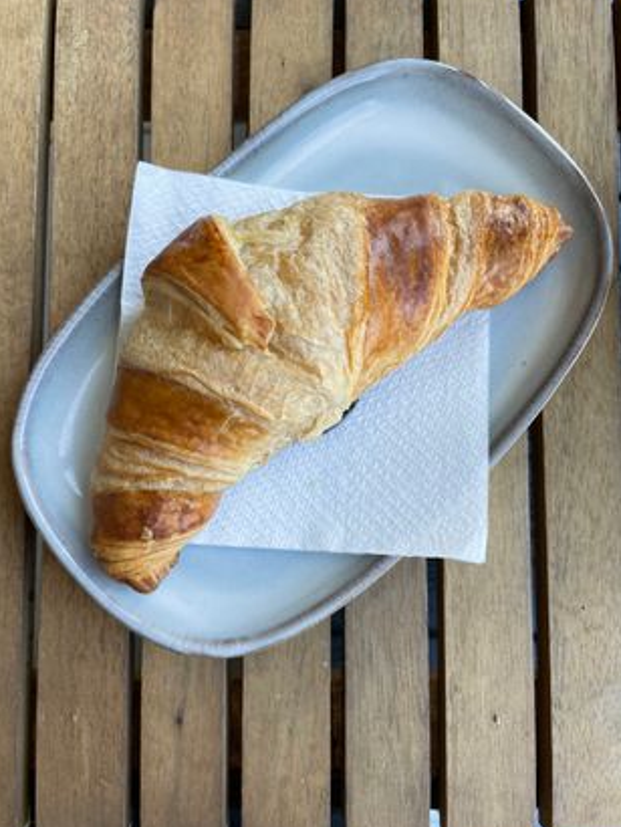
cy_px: 411
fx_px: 645
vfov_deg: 65.3
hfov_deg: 51.4
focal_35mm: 27
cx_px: 300
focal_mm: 4.2
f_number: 1.6
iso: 40
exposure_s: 1/121
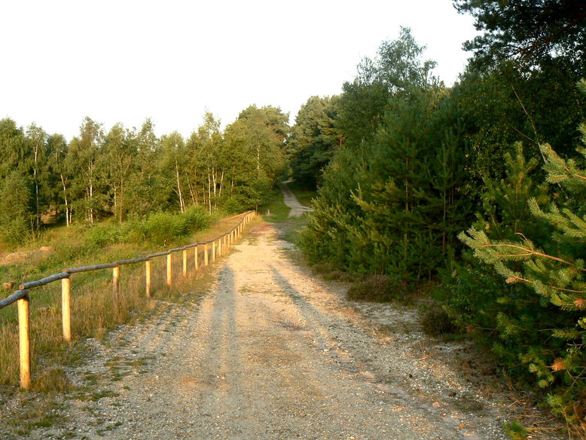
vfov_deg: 38.7
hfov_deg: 50.1
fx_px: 627
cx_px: 289
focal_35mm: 37
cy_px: 218
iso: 80
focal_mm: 6
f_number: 5.6
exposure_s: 1/100
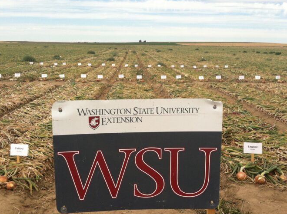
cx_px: 147
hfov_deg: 44.8
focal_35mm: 42
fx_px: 348
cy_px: 112
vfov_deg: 34.3
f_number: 2.8
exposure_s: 1/1250
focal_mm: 3.85
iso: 80
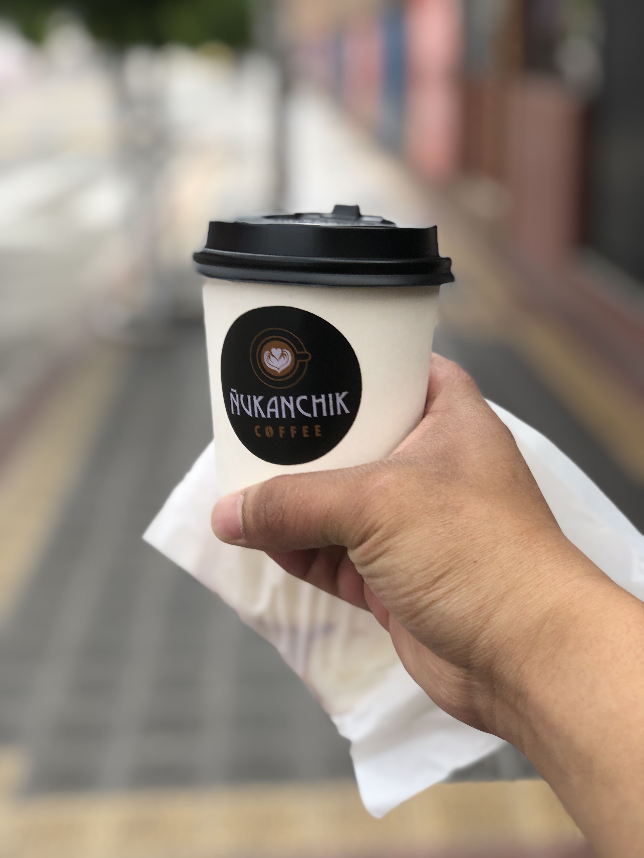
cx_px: 322
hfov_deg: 28.0
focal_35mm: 52
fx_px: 1290
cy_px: 429
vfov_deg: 36.8
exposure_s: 1/190
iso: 16
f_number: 2.4
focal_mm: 6
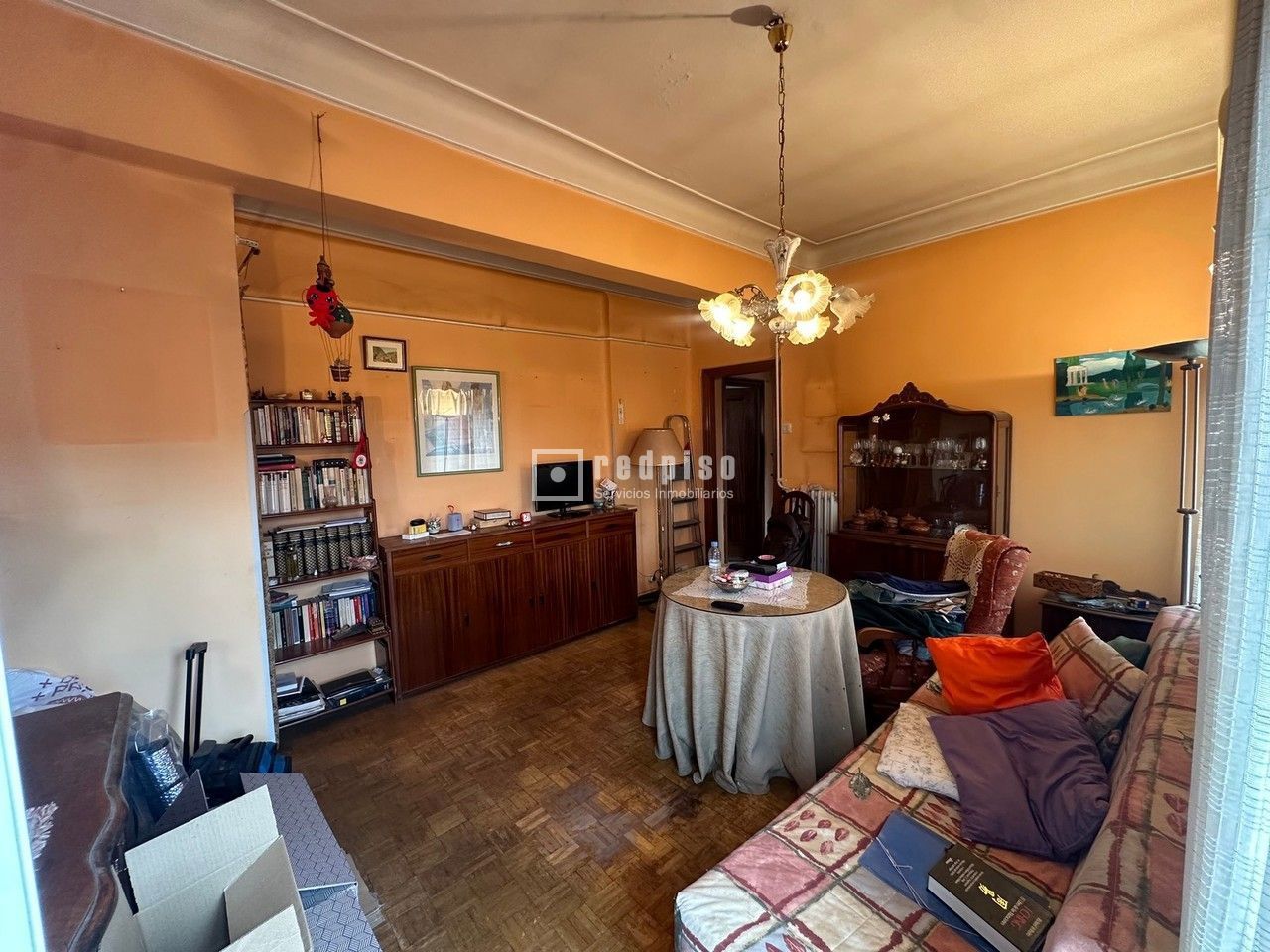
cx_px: 635
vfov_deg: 85.7
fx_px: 514
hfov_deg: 102.1
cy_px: 476
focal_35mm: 14
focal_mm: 2.22
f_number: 2.2
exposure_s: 1/50
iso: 250
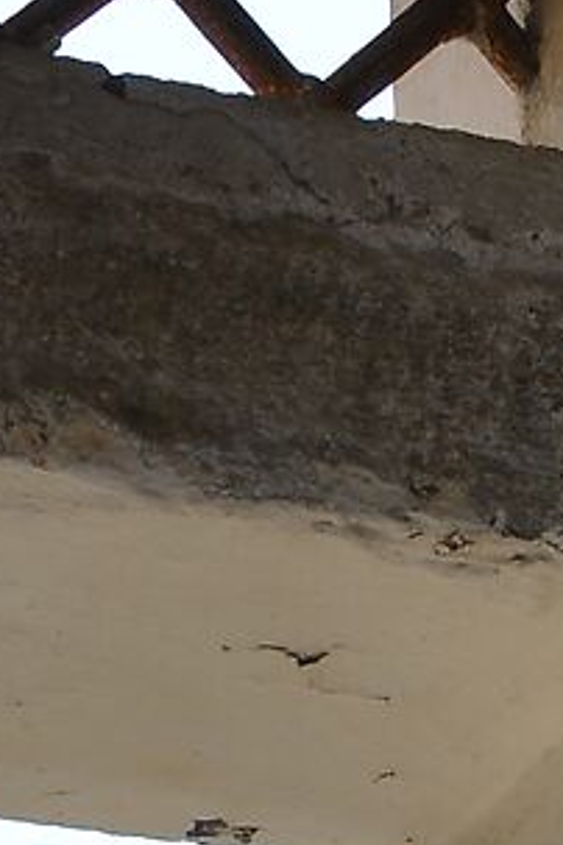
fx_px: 4457
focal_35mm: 190
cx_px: 583
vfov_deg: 9.5
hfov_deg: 7.2
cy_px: 2125
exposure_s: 1/80
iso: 100
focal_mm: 24
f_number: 14
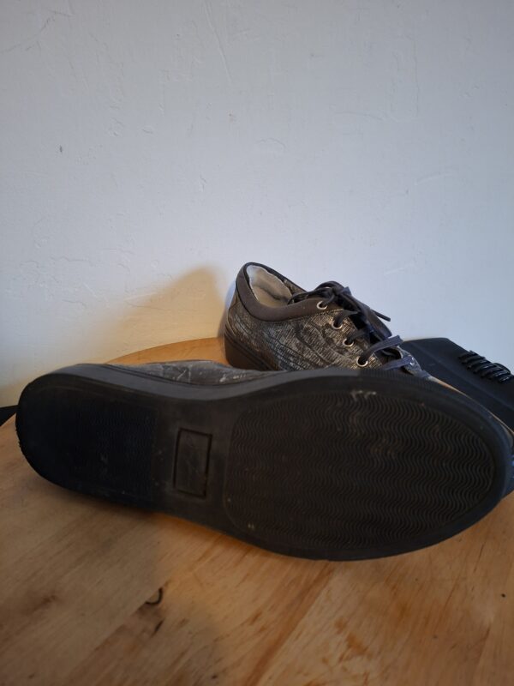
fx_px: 455
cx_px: 257
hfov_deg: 58.9
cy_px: 343
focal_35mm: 23
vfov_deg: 73.9
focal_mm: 5.54
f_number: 1.8
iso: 500
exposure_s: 1/25
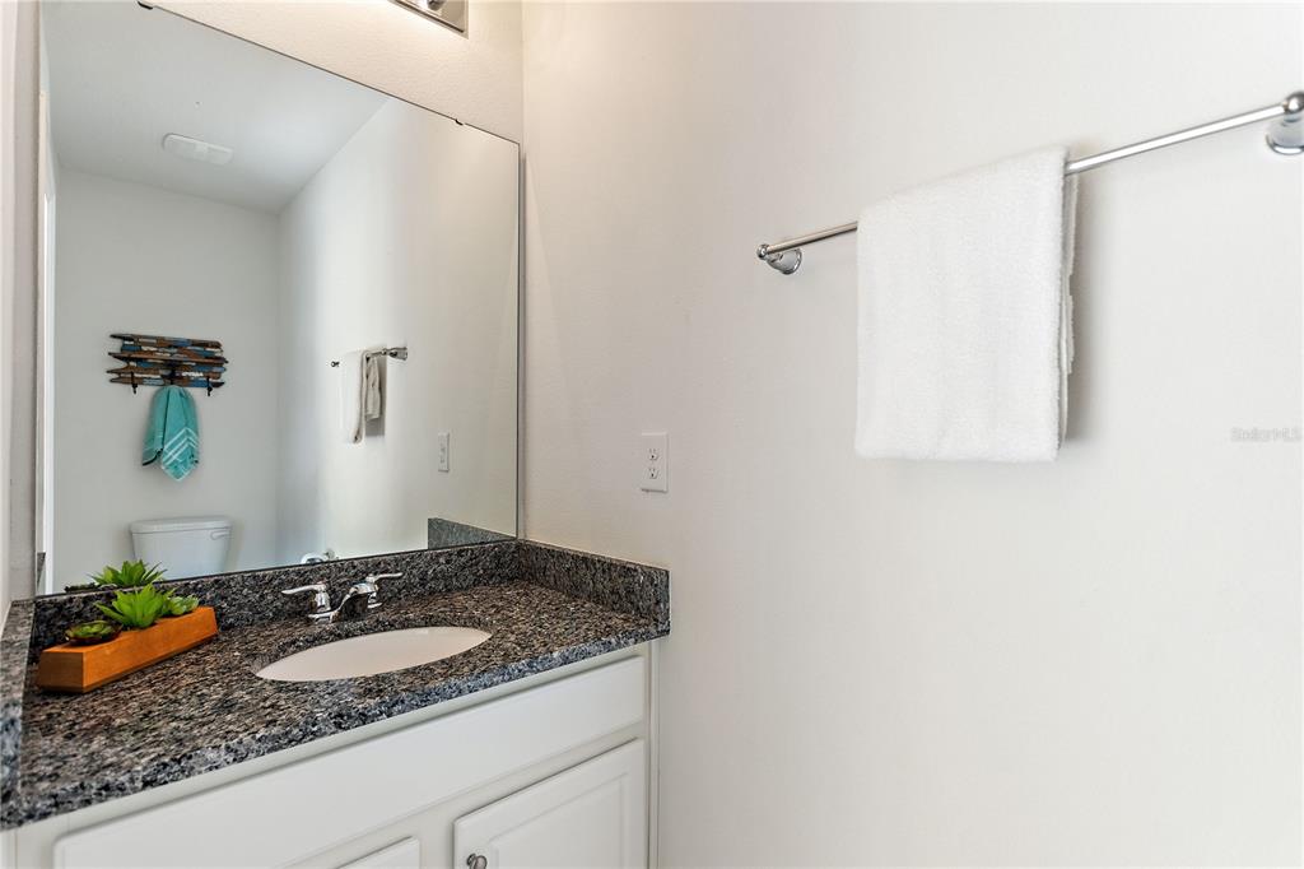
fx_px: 543
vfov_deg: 77.3
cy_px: 434
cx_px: 652
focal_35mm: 15
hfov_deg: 100.4
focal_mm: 10
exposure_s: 1/20
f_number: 4.5
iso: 400
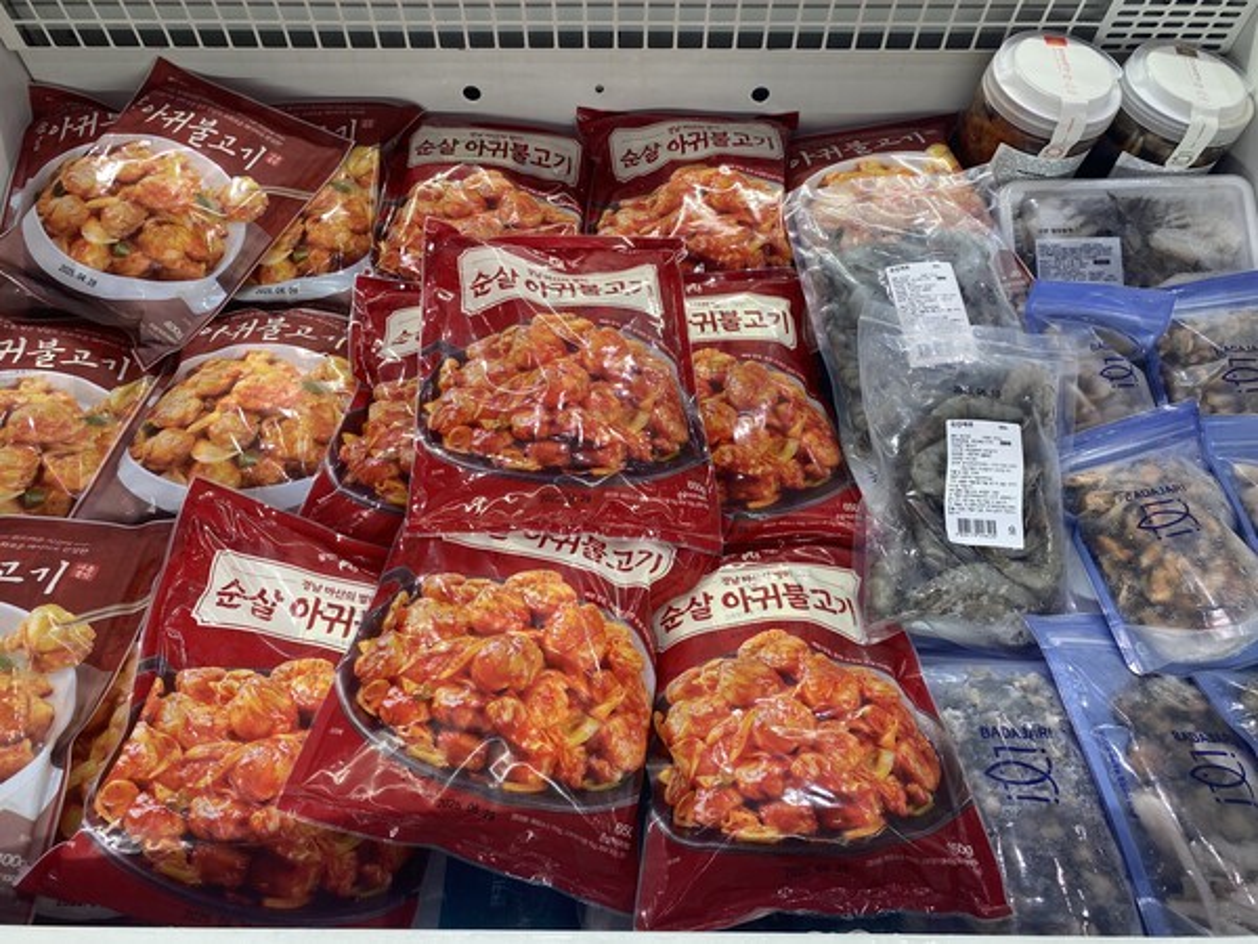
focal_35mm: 26
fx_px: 945
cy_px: 472
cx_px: 629
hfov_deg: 67.3
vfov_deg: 53.1
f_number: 1.8
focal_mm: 4.25
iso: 50
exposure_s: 1/120
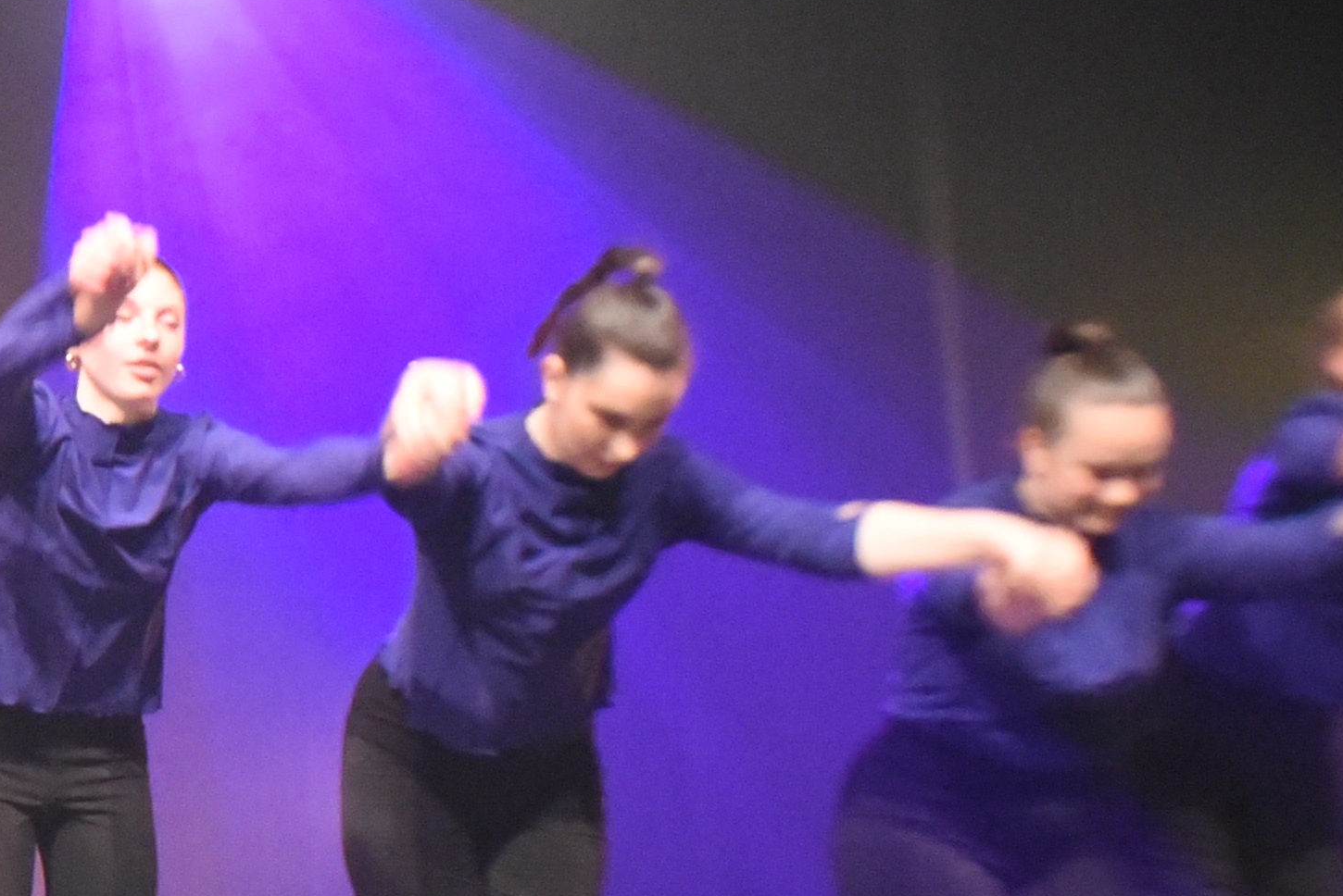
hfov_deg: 21.1
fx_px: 3097
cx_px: -610
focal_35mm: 83
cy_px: 542
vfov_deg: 16.5
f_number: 7.1
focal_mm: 20
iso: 9000
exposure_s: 1/160
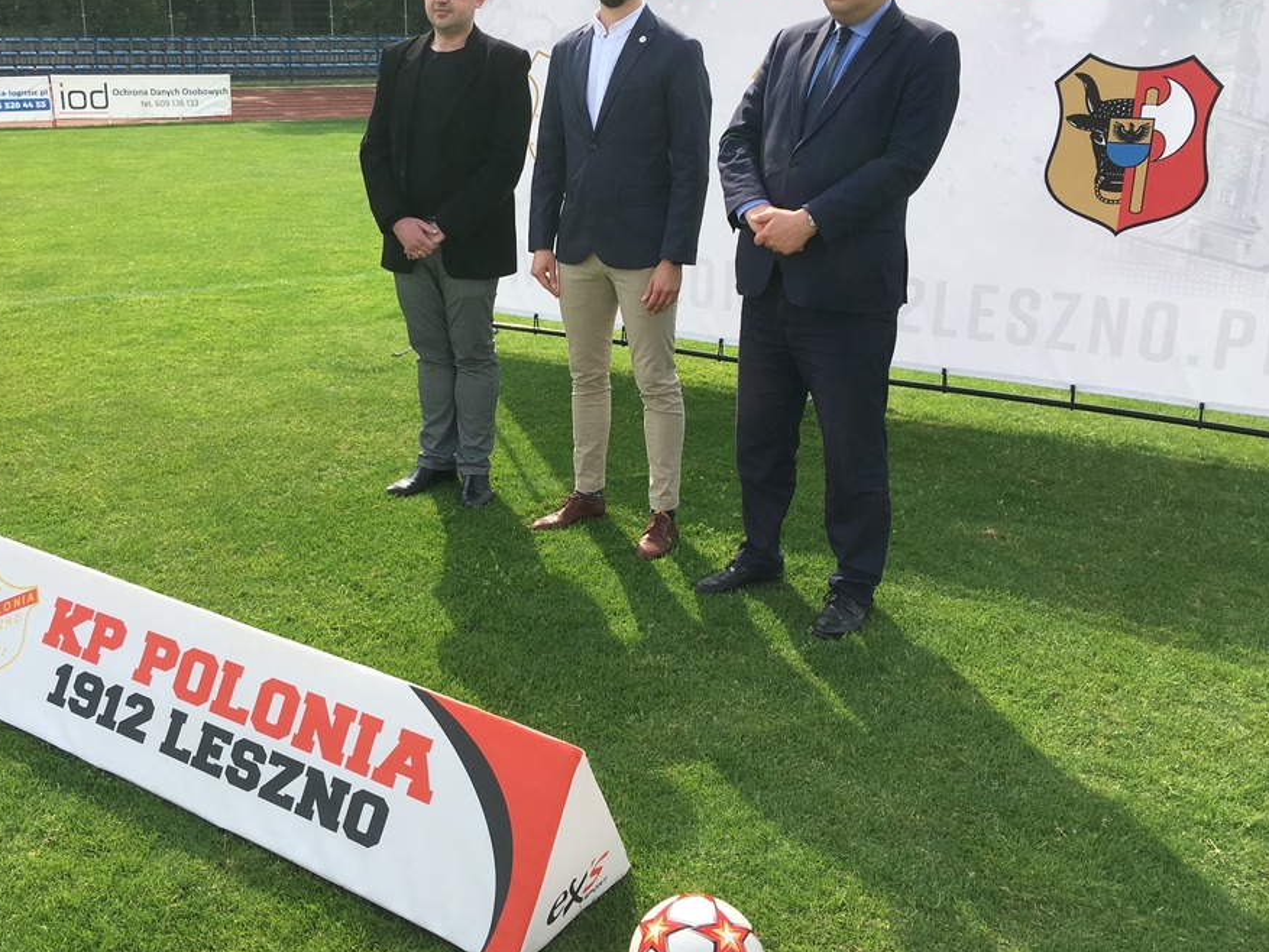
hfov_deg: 51.0
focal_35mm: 36
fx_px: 1320
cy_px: 435
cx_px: 512
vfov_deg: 39.6
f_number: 2.2
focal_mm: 4.15
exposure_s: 1/1012
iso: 25
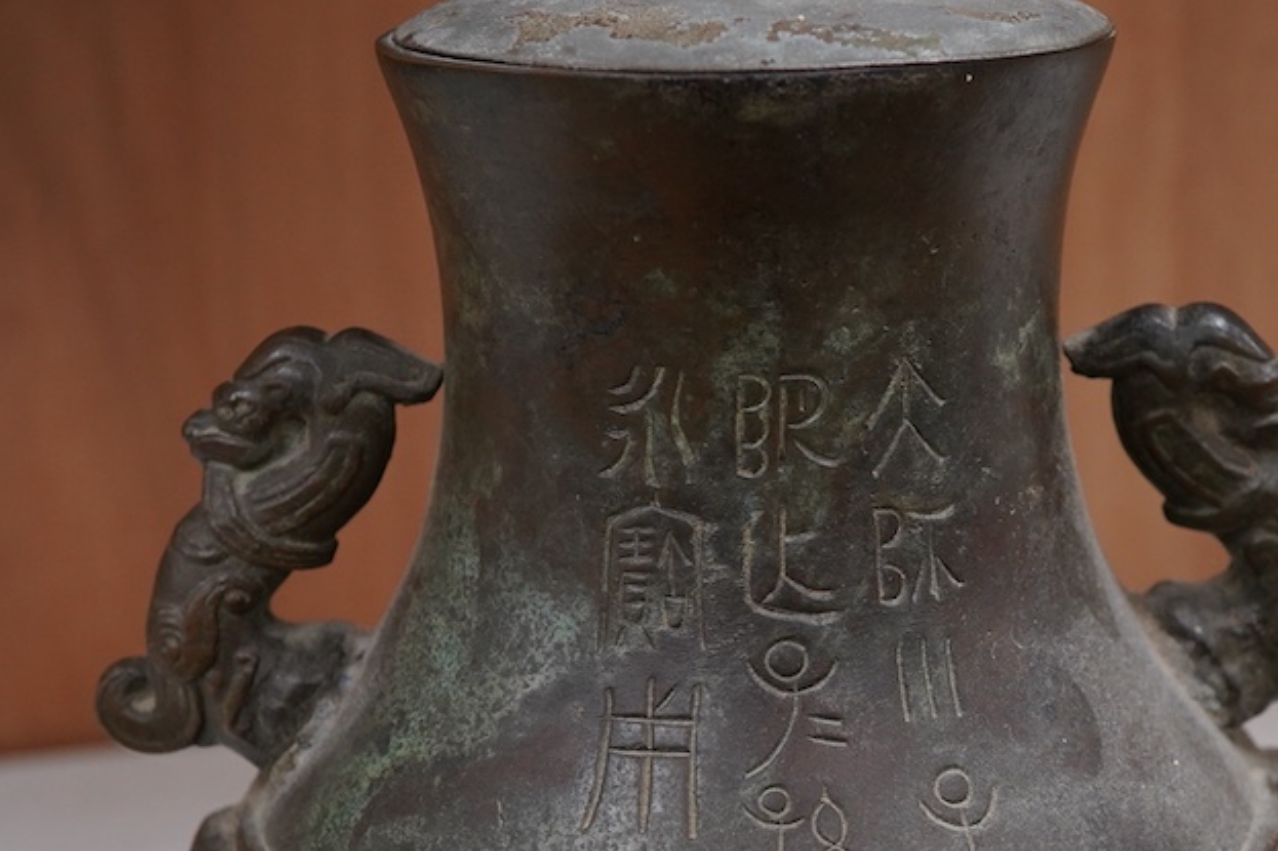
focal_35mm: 65
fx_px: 2307
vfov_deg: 20.8
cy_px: 564
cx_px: 773
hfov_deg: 30.9
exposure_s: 1/125
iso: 1250
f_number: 9
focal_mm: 30
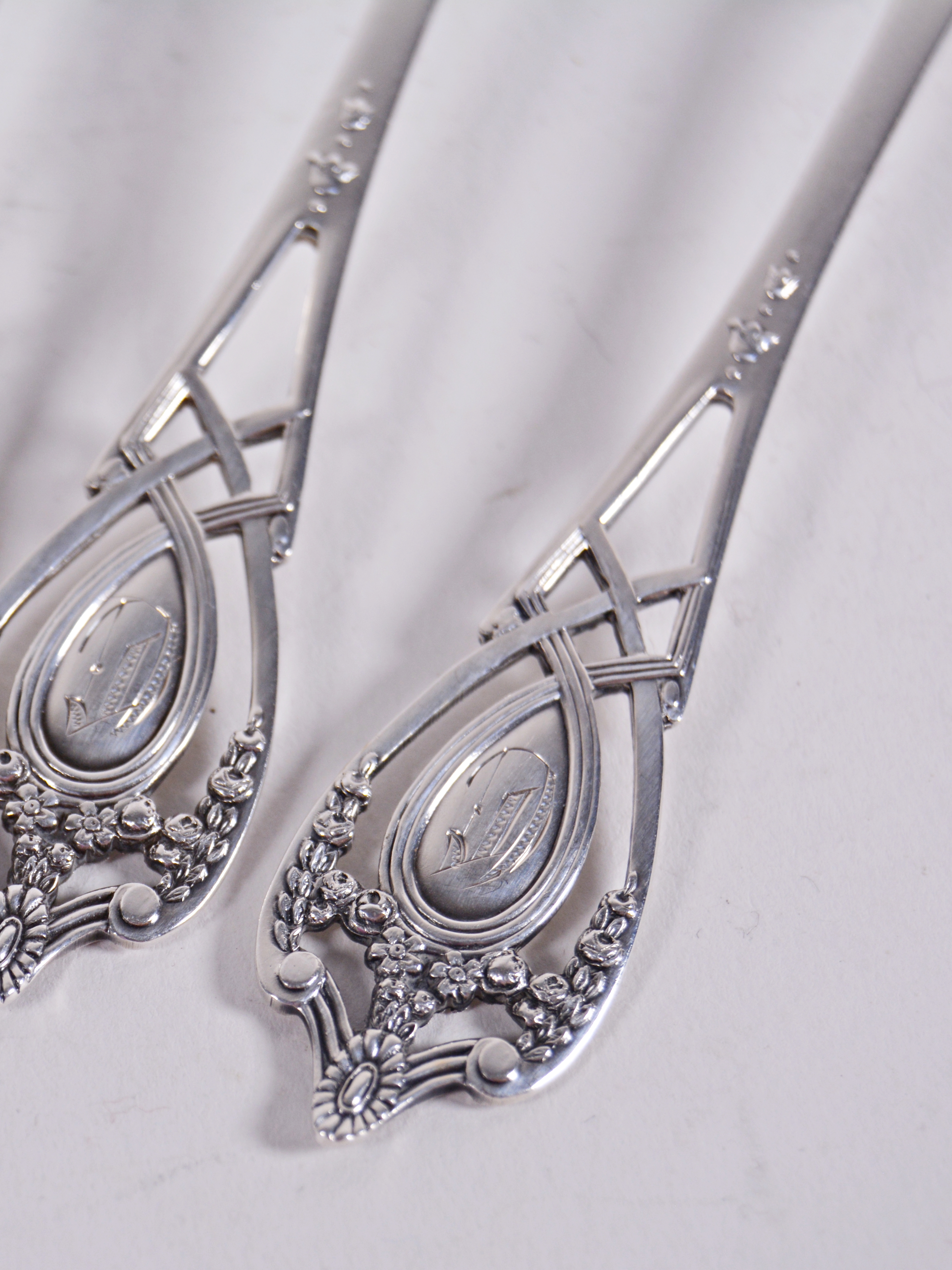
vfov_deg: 16.5
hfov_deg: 12.3
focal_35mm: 120
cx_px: 219
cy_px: 638
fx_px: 4390
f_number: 6.3
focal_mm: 55
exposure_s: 1/160
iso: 200
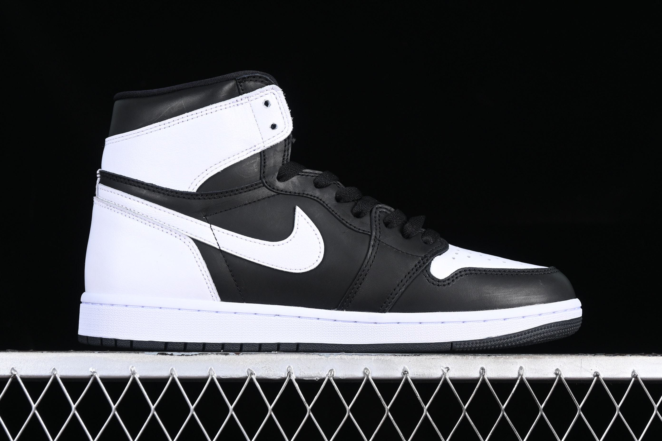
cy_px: 220
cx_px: 331
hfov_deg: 27.0
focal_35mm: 75
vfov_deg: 18.2
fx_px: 1379
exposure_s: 1/80
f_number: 6.3
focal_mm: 50
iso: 160
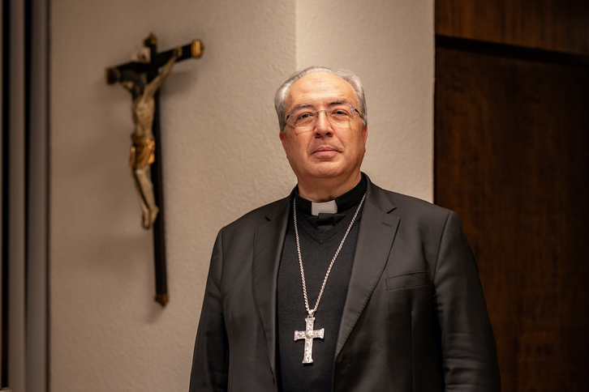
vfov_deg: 10.2
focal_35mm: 135
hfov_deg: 15.2
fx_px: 2209
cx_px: 294
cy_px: 196
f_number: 2.2
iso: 1250
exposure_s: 1/400
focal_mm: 135
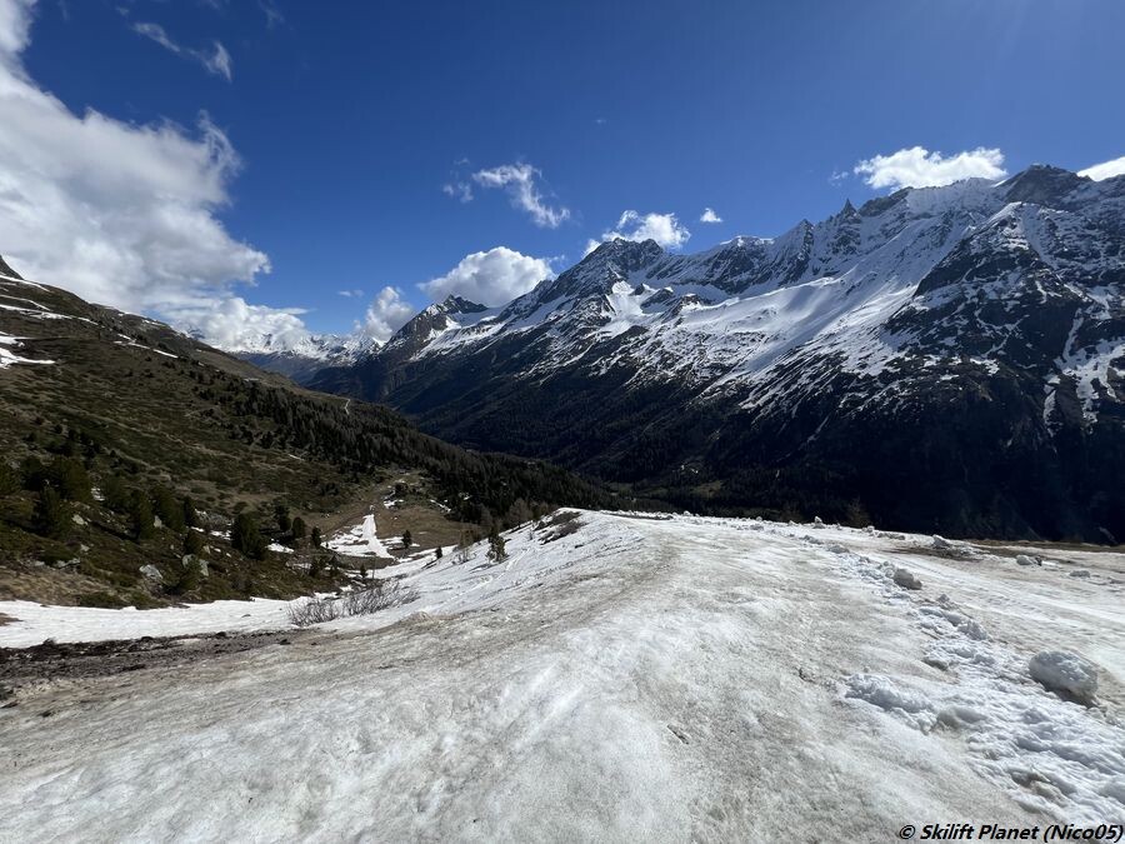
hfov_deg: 106.2
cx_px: 562
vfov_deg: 89.9
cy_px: 422
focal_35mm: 13
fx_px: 422
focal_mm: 1.57
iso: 32
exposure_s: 1/3650
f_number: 1.8
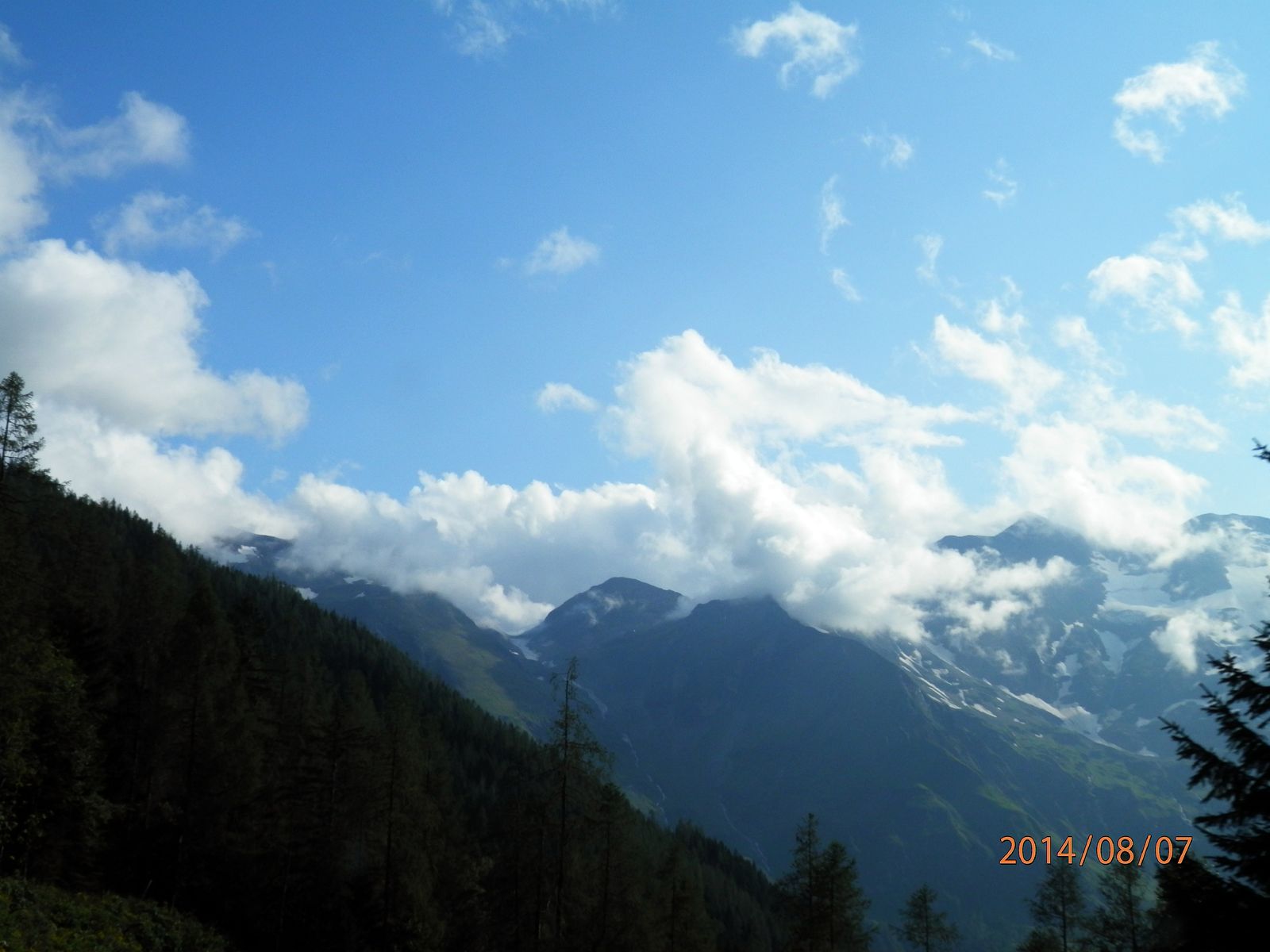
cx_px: 635
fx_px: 1651
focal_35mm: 45
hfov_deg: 42.1
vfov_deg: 32.2
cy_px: 476
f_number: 10.8
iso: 80
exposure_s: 1/160
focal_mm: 8
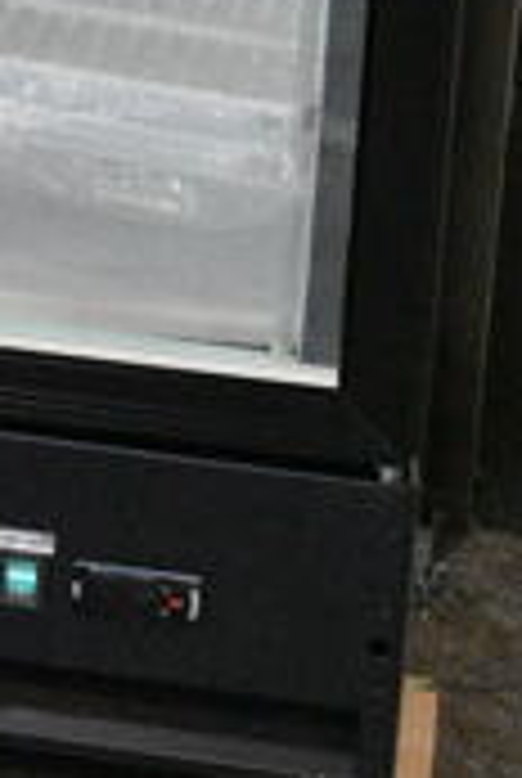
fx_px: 3769
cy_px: -385
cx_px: -536
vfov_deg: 11.3
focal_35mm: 174
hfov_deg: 7.6
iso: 6400
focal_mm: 22
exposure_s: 1/400
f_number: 10
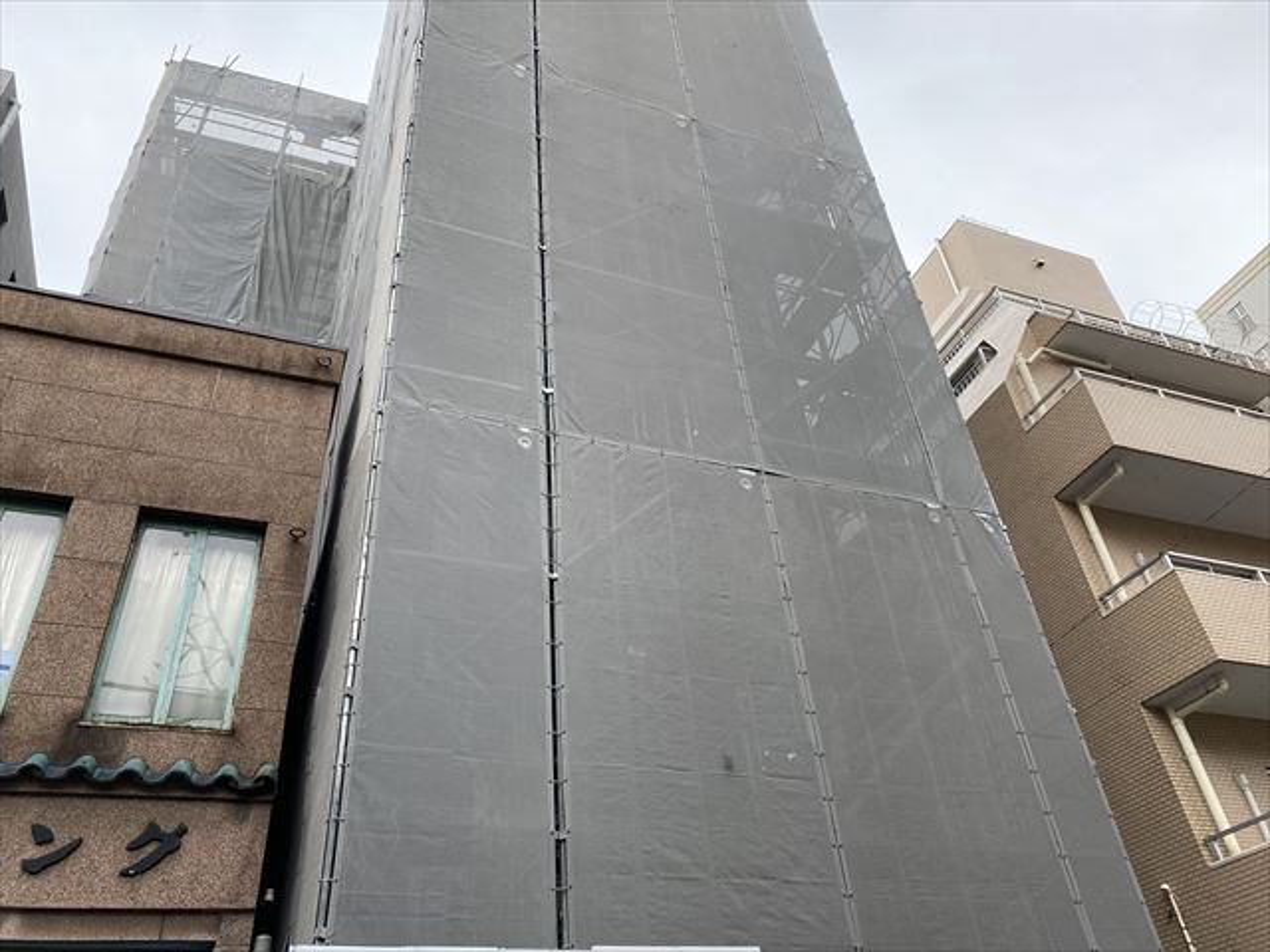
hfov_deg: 67.3
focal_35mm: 26
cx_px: 635
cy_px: 476
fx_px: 954
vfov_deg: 53.1
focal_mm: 4.25
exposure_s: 1/418
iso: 32
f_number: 1.8
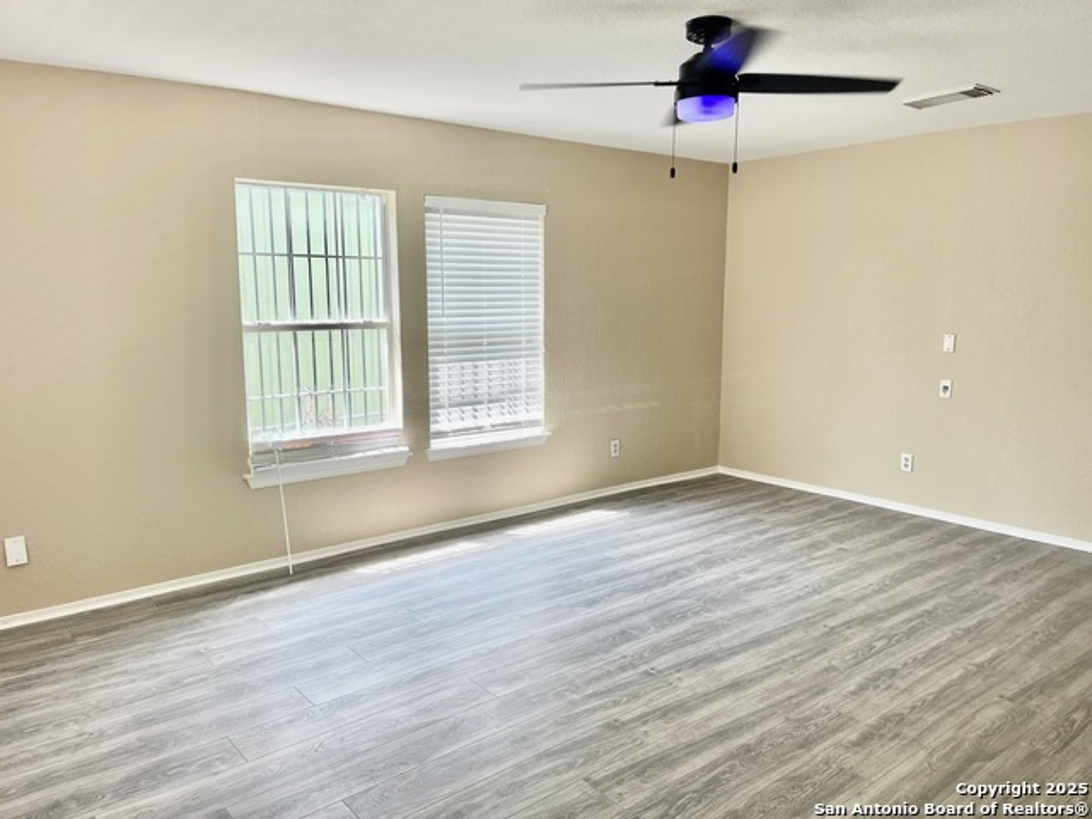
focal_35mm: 25
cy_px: 410
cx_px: 546
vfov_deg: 54.9
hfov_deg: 69.4
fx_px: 789
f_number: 1.6
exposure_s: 1/120
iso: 64
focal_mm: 5.1
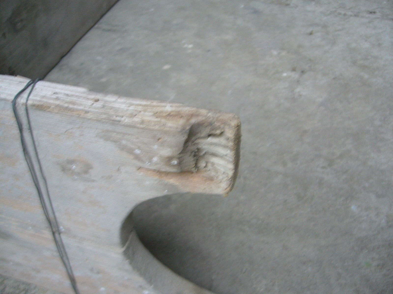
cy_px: 147
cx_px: 196
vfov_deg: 40.7
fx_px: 397
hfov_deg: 52.6
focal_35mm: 35
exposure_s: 1/15
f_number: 2.8
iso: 160
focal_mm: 5.8
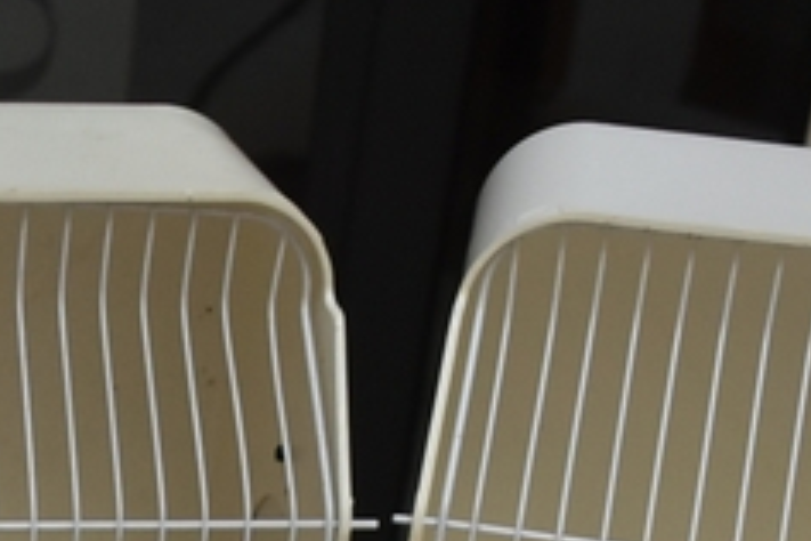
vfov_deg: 8.4
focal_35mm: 152
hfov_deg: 12.9
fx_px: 3424
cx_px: -346
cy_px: 1246
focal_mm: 20
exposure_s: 1/100
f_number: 5
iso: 400
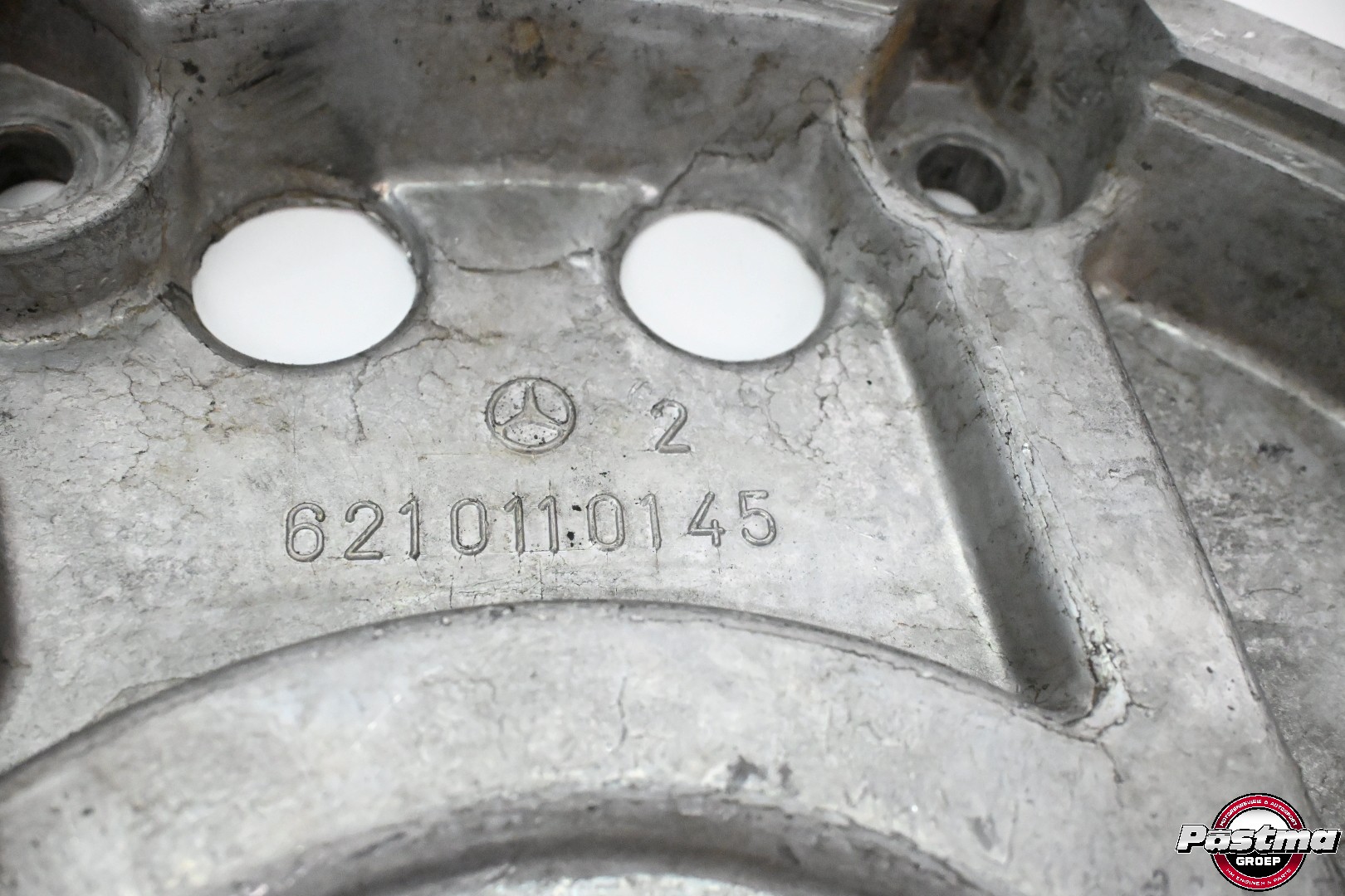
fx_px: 1345
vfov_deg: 36.9
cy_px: 448
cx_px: 672
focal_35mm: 36
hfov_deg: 53.1
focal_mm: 24
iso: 10000
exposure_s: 1/1000
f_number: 6.3
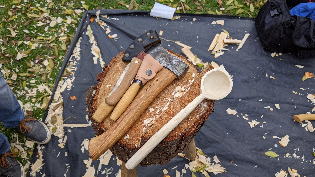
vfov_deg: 38.5
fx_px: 251
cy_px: 117
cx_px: 157
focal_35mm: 30
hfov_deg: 64.3
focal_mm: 4.44
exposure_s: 1/510
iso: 55
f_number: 1.8
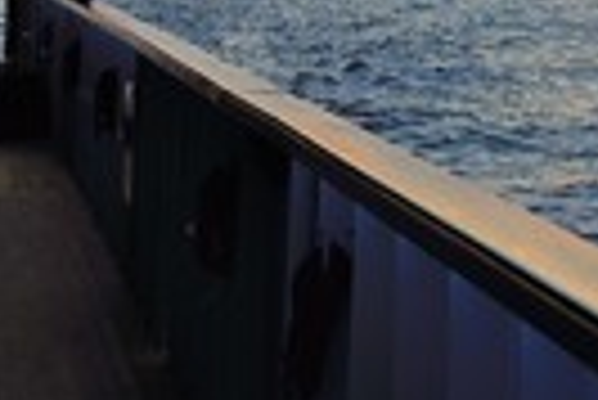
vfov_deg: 9.5
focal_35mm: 142
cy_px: -94
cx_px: 218
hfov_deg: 14.4
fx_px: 2361
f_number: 9
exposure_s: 1/400
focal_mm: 45
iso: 800
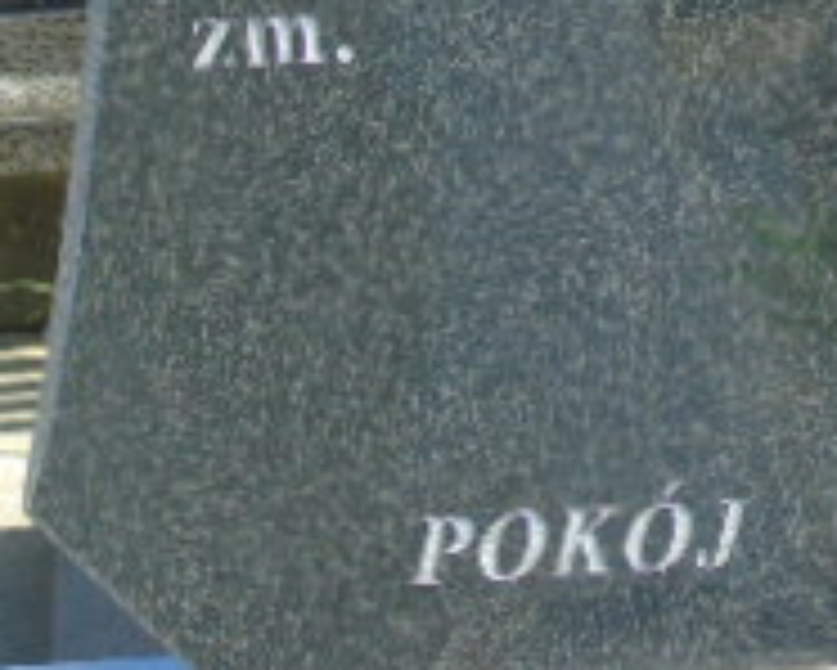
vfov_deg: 4.9
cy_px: -297
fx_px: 7807
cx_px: 1184
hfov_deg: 6.1
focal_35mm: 315
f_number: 4.3
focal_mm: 17
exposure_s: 1/200
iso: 80
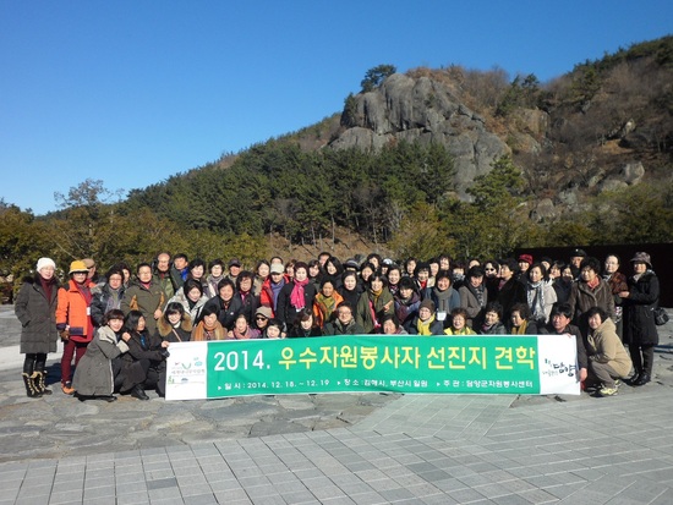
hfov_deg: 56.8
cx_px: 336
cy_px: 252
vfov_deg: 44.2
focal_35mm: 32
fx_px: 622
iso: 80
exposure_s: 1/750
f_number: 3.7
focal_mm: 5.7
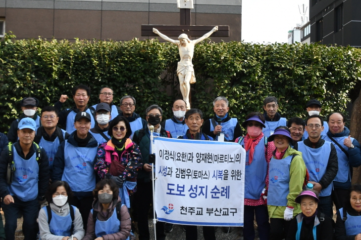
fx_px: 632
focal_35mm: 63
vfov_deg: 21.6
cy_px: 107
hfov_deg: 31.7
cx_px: 229
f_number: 10
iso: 800
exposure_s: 1/400
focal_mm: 22
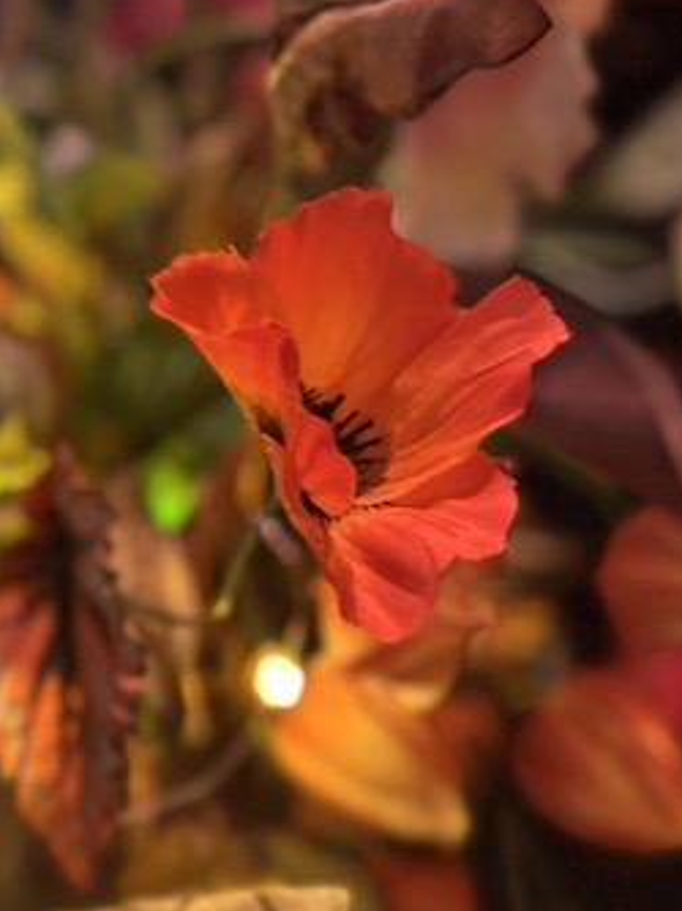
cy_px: 409
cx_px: 85
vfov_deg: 41.2
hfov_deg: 30.3
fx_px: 1210
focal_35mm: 46
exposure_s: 1/33
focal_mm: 6.86
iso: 800
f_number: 1.78
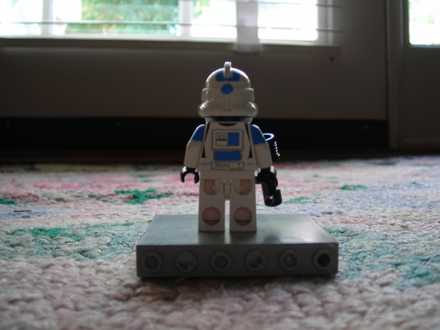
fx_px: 559
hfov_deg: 42.9
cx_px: 232
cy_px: 154
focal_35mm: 44
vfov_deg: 32.9
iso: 50
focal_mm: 6.3
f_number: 3.2
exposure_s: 1/9.5
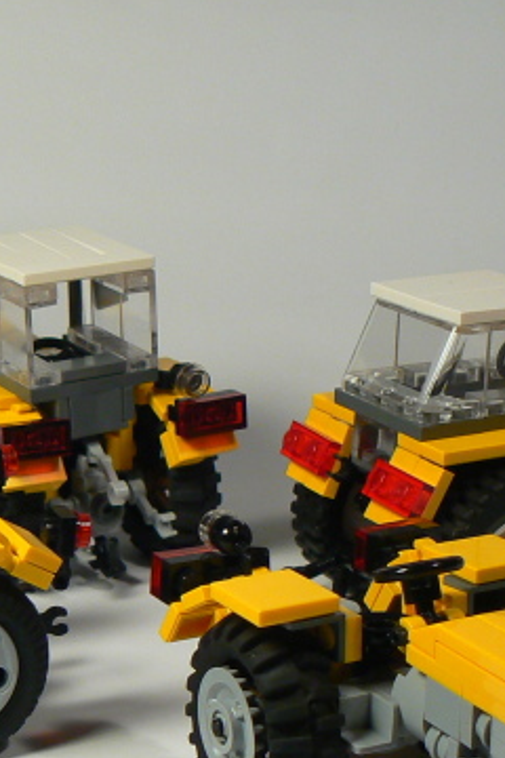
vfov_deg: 20.9
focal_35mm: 97
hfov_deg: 14.1
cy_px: 518
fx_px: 2041
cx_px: 133
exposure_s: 1/20
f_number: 3.2
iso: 80
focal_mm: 6.9
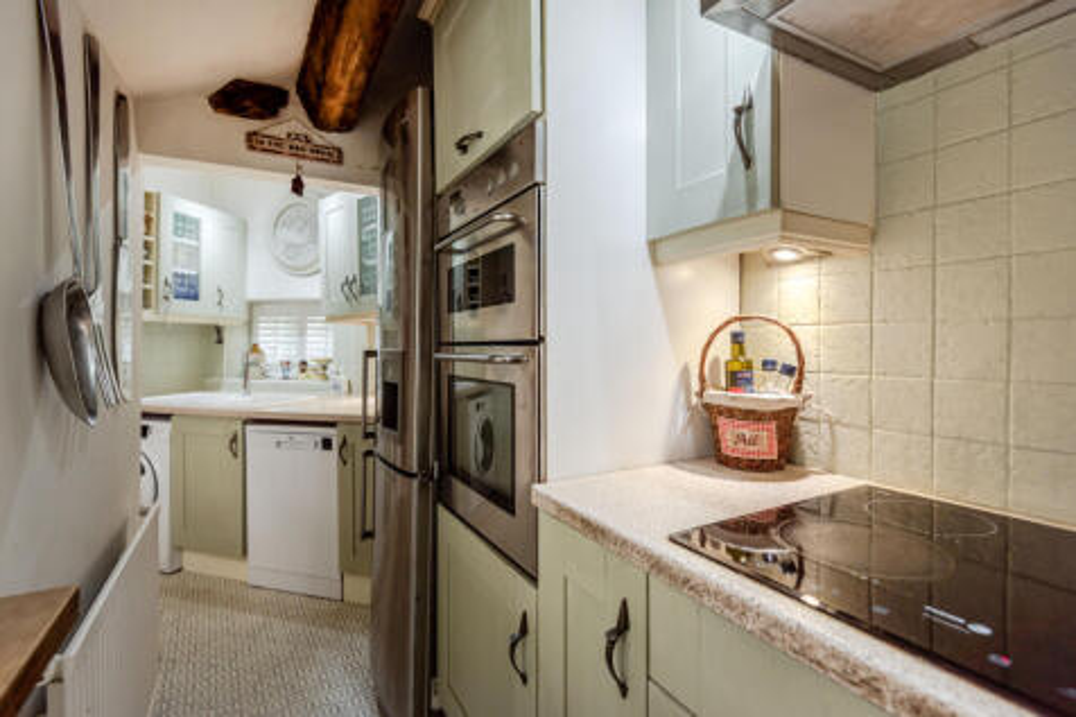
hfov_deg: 96.8
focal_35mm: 16
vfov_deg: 73.7
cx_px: 538
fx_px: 478
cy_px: 358
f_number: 4
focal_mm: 16
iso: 100
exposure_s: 1/60
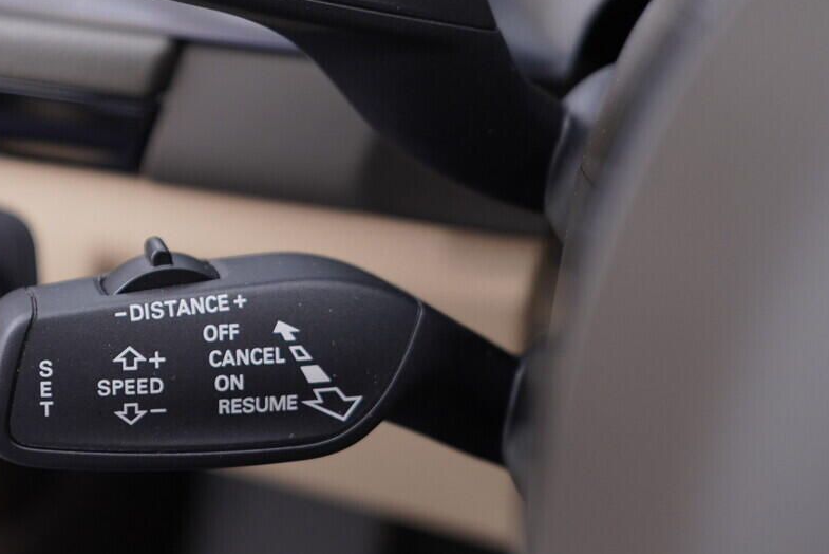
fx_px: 1520
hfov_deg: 29.7
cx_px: 144
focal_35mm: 66
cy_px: 78
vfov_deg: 20.3
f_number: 2.8
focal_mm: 24
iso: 250
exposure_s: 1/40
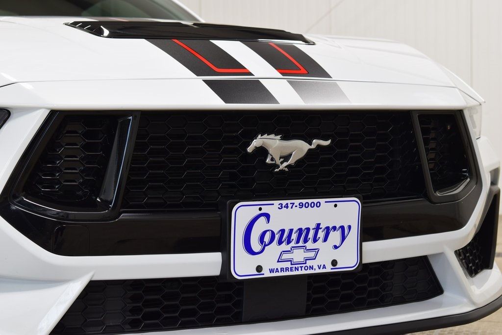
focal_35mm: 78
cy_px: 168
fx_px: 1088
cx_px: 251
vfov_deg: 17.5
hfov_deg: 26.0
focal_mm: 52
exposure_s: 1/15
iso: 400
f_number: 6.3
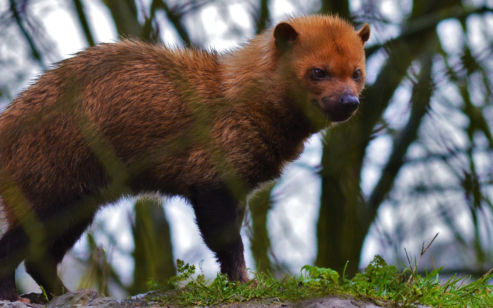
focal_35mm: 329
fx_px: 4421
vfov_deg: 4.0
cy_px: 105
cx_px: 232
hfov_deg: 6.4
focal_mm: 150
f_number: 9
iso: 400
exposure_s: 1/160
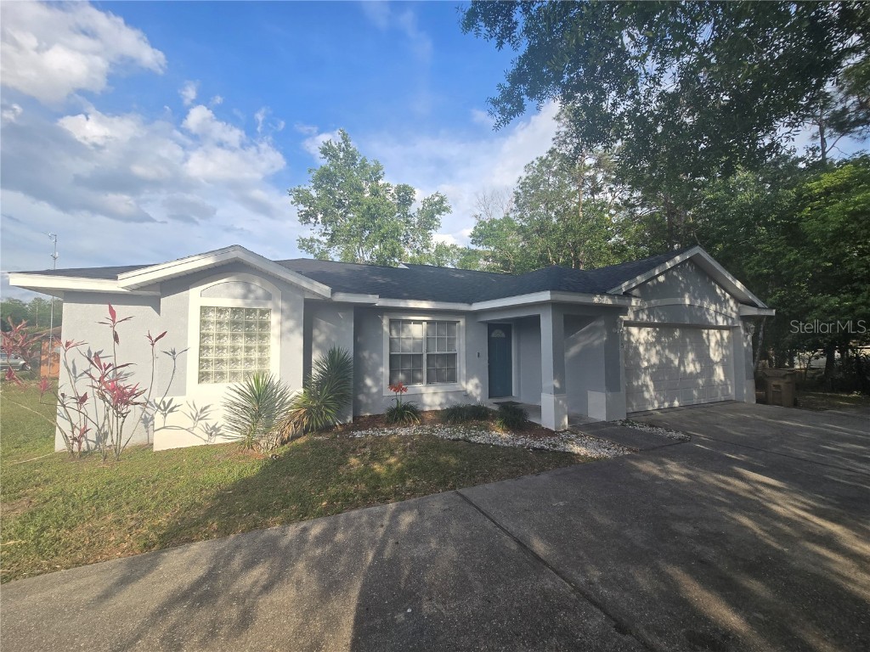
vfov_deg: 89.9
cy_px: 326
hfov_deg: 106.2
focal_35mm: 13
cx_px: 435
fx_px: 327
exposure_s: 1/1135
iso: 50
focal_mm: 2.2
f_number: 2.2
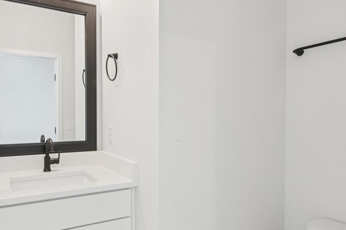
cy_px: 121
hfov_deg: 70.2
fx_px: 240
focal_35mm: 25
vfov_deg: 51.2
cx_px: 127
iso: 400
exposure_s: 1/20
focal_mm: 16
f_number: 8
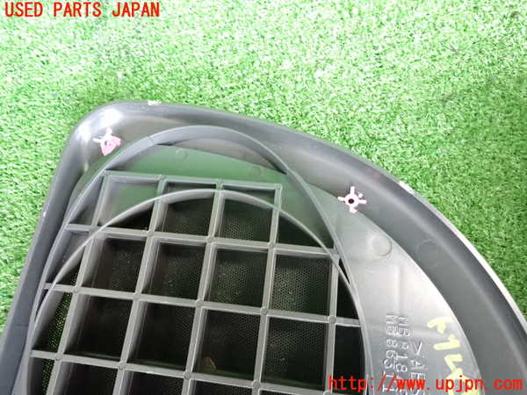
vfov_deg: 54.9
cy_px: 198
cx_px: 264
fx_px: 381
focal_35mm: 25
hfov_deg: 69.4
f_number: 2
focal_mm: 4.5
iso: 1600
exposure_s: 1/100
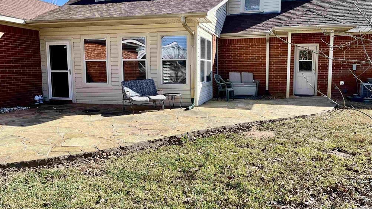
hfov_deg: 66.0
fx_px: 286
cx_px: 190
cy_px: 98
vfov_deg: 40.2
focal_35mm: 29
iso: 50
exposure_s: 1/1721
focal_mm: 5.1
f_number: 1.6
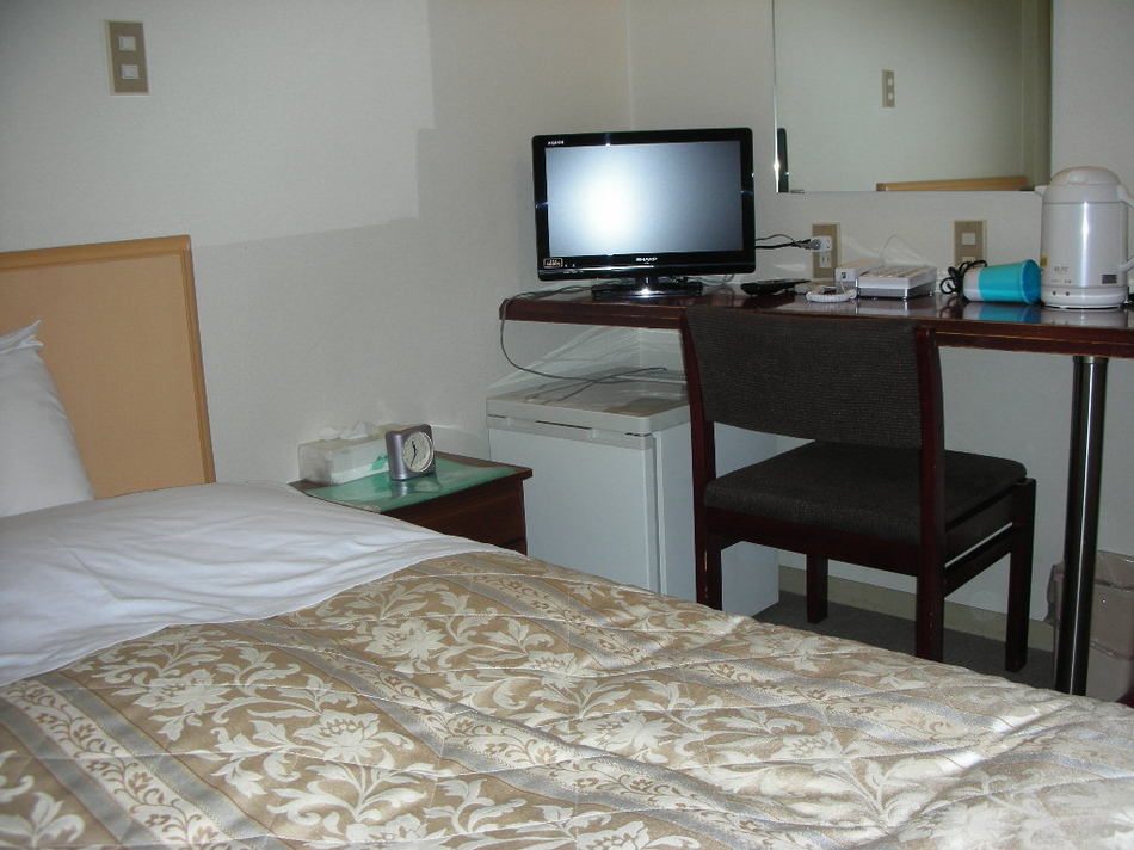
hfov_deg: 52.6
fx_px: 1146
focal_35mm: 35
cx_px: 567
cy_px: 425
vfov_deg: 40.7
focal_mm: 5.8
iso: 64
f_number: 3
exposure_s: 1/60.1
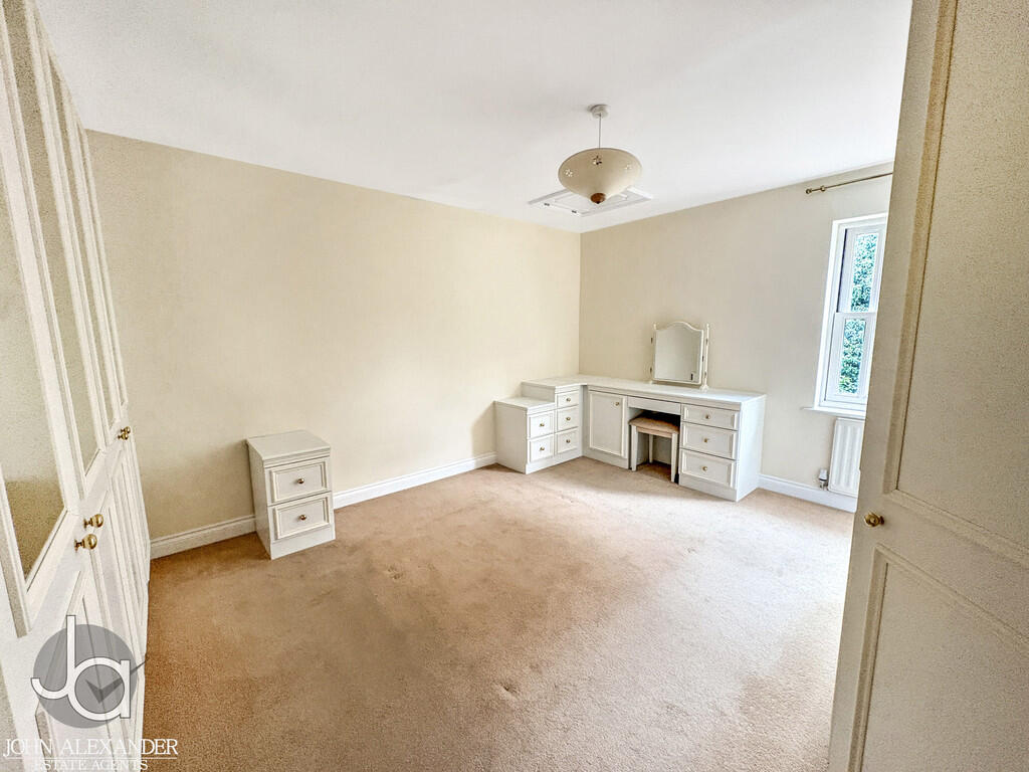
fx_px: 416
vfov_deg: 85.7
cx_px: 514
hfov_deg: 102.1
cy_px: 386
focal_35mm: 14
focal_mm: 2.22
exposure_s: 1/60
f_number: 2.2
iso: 500
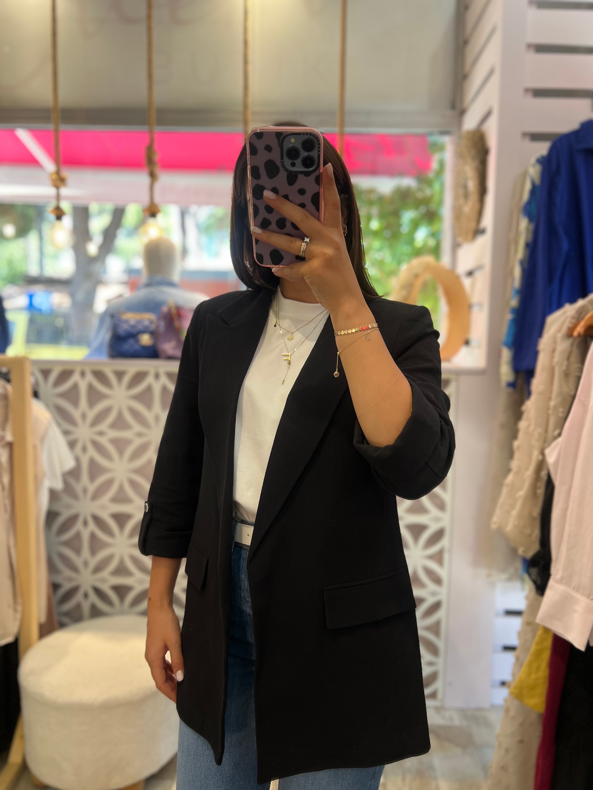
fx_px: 594
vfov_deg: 67.3
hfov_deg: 53.1
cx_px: 296
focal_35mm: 26
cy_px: 395
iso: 80
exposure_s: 1/121
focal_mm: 5.7
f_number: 1.5
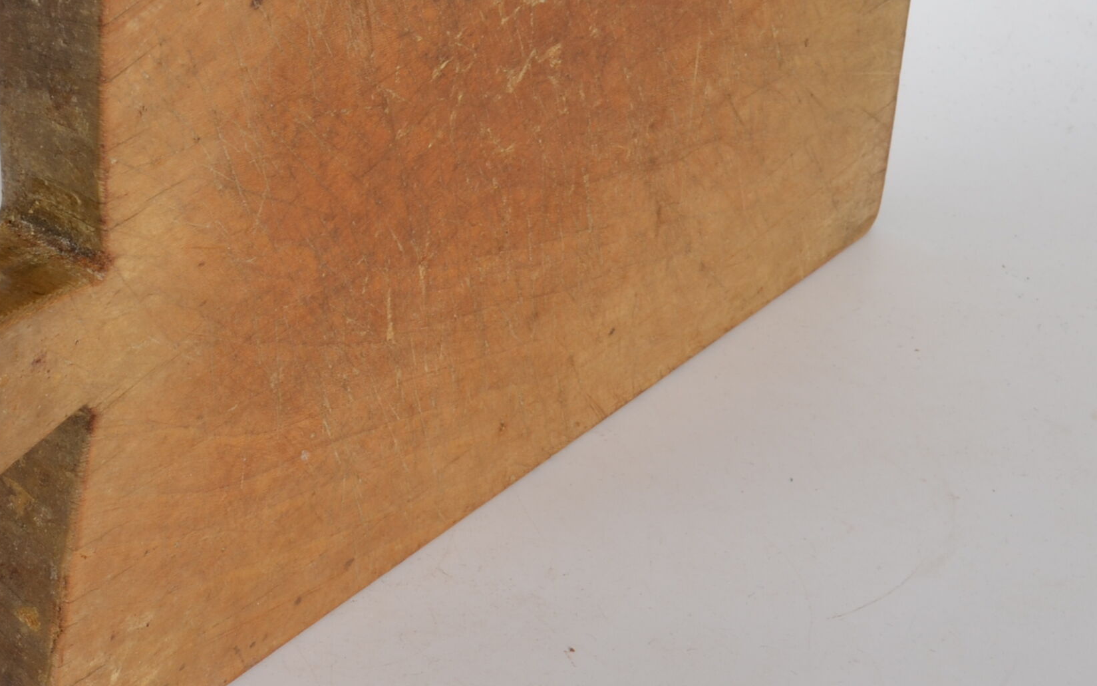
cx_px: 219
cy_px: 90
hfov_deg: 12.2
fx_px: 5113
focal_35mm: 171
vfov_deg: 7.7
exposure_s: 1/125
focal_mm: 50
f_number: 14
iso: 100
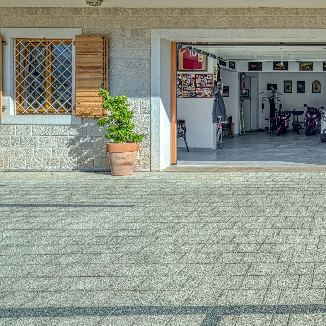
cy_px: 111
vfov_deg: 46.5
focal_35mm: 35
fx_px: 373
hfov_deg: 39.1
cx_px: 356
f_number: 11
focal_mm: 18
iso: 100
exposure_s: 1/200
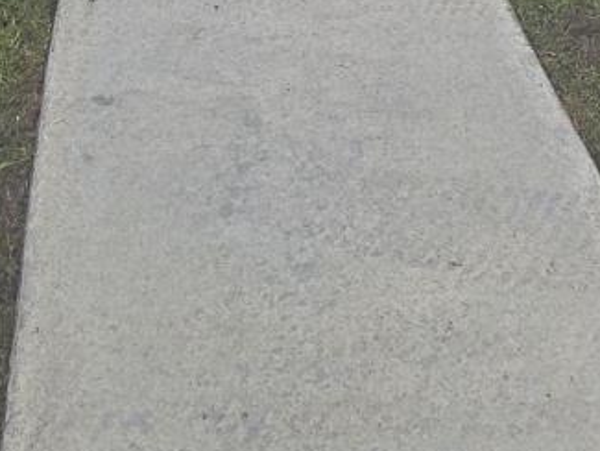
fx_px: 1040
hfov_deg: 31.9
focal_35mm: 60
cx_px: 404
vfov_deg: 16.6
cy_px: -507
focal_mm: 2.2
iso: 50
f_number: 2.2
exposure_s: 1/833
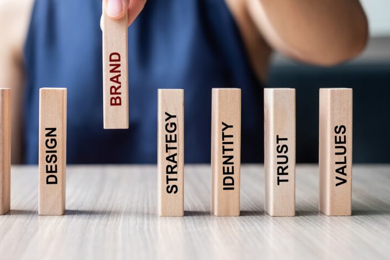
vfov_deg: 17.9
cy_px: 109
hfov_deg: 26.5
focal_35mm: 76
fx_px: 823
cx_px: 133
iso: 200
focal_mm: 35
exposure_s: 1/250
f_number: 2.8
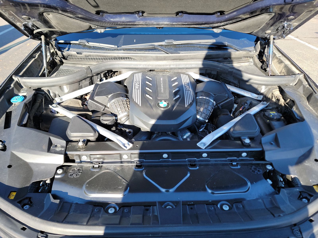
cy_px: 119
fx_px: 220
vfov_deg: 56.8
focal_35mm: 24
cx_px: 159
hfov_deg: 71.6
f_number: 1.8
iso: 50
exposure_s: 1/107
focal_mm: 6.7
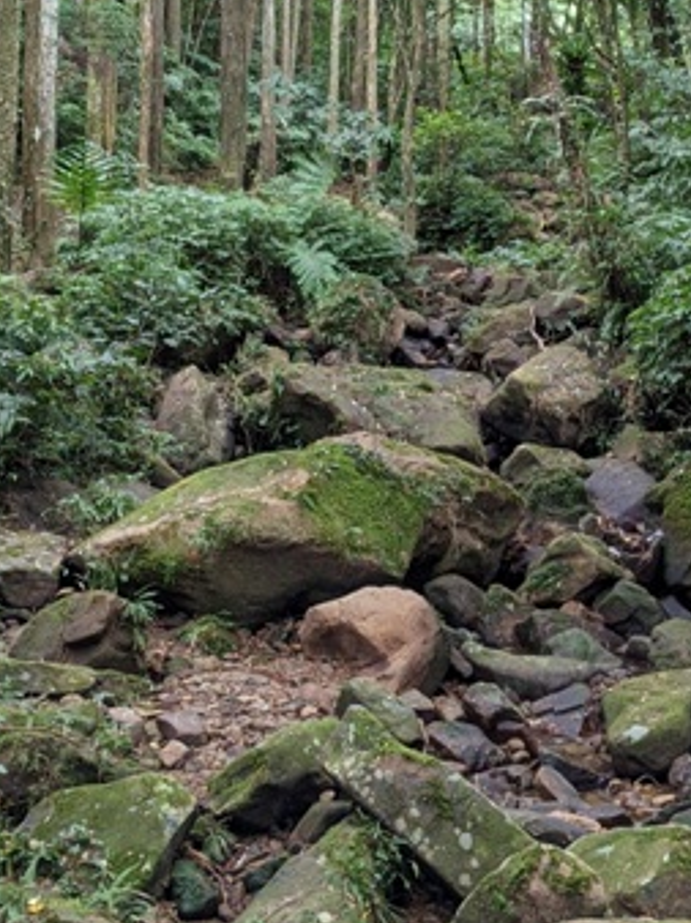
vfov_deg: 30.1
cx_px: 347
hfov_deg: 22.9
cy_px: 309
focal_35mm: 64
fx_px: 1706
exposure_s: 1/35
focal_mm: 4.38
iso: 67
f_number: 1.73
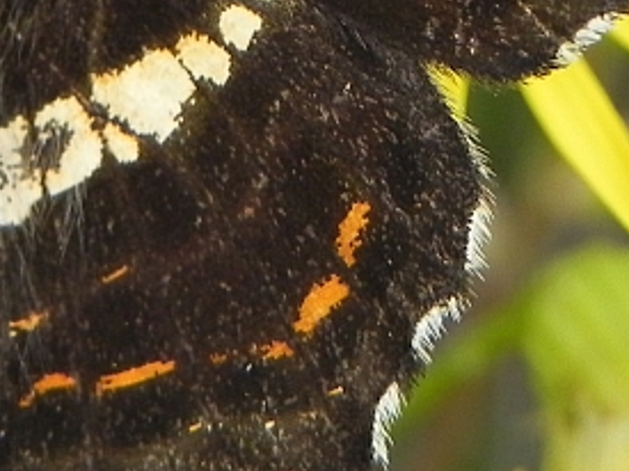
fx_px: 6430
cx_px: -46
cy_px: -167
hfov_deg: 5.6
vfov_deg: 4.2
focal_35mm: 354
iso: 160
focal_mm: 16.9
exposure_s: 1/480
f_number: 4
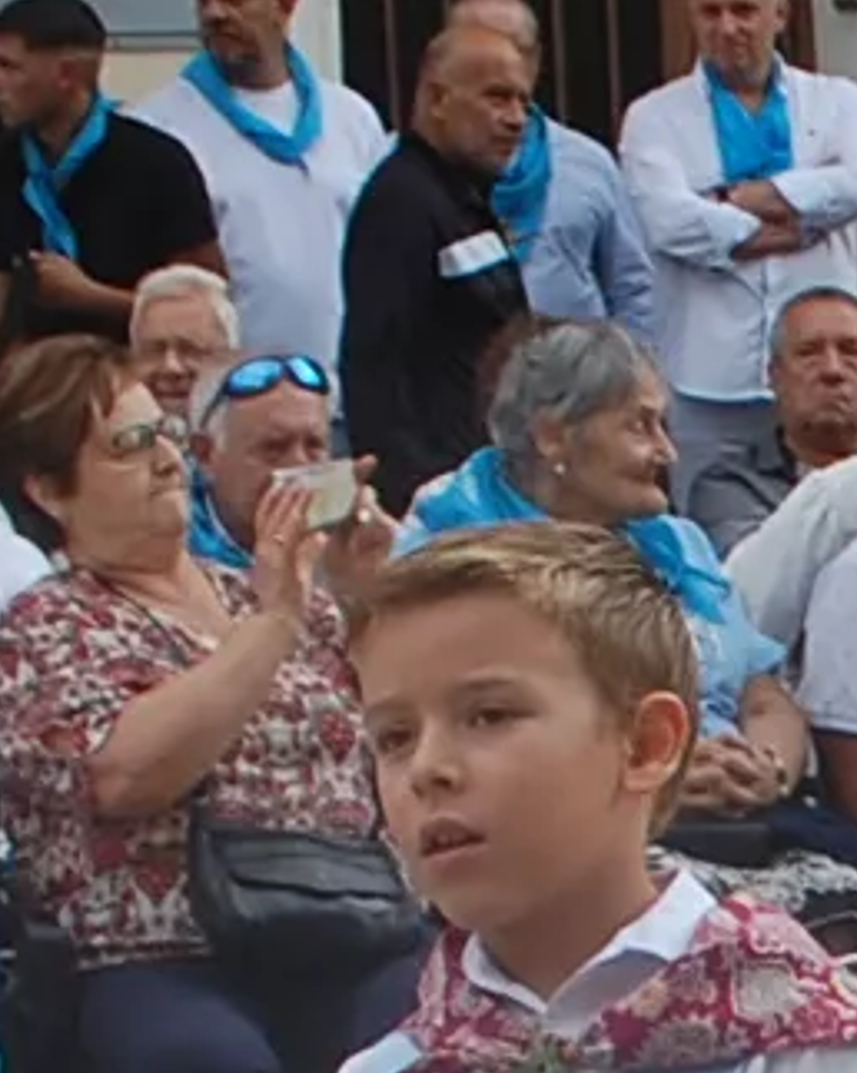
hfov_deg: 5.5
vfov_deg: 7.0
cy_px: 1259
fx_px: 8727
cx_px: 1824
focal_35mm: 275
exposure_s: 1/160
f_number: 6.3
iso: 200
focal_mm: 28
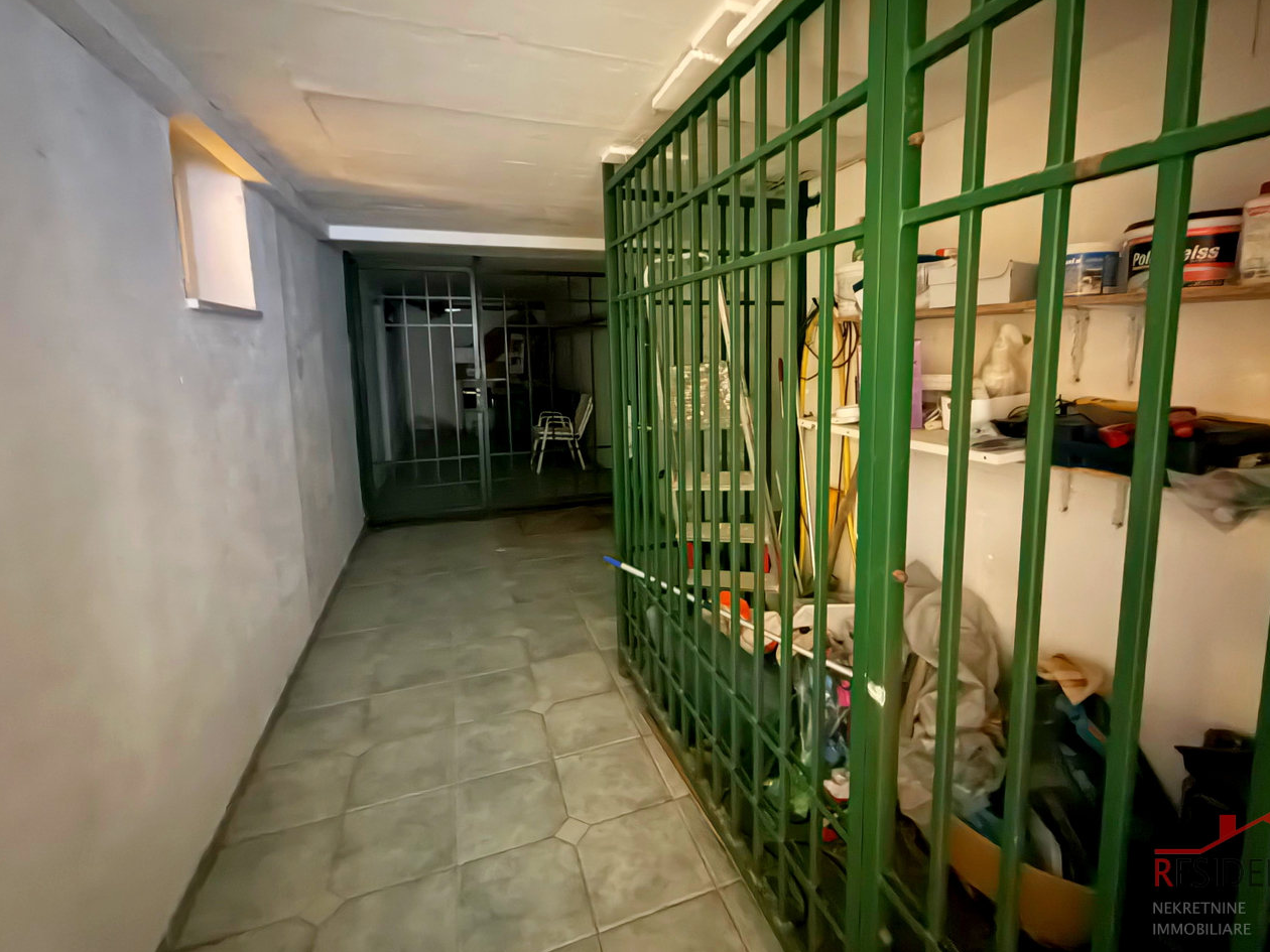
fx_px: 587
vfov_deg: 77.8
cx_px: 675
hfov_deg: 94.4
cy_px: 420
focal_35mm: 16
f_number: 2.2
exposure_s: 1/8
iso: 8000
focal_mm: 2.22
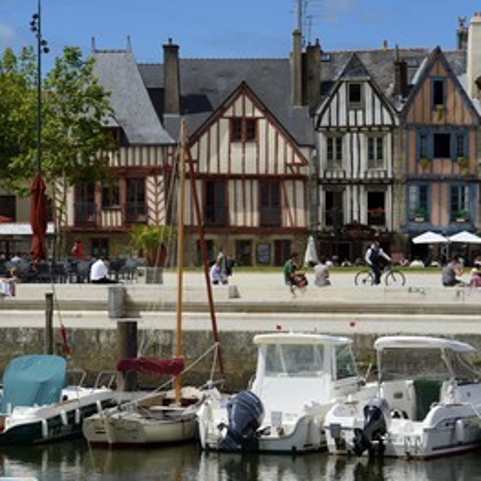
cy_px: 229
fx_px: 2248
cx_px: 255
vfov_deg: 12.2
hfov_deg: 12.2
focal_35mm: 143
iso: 200
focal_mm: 105
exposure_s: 1/200
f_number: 16
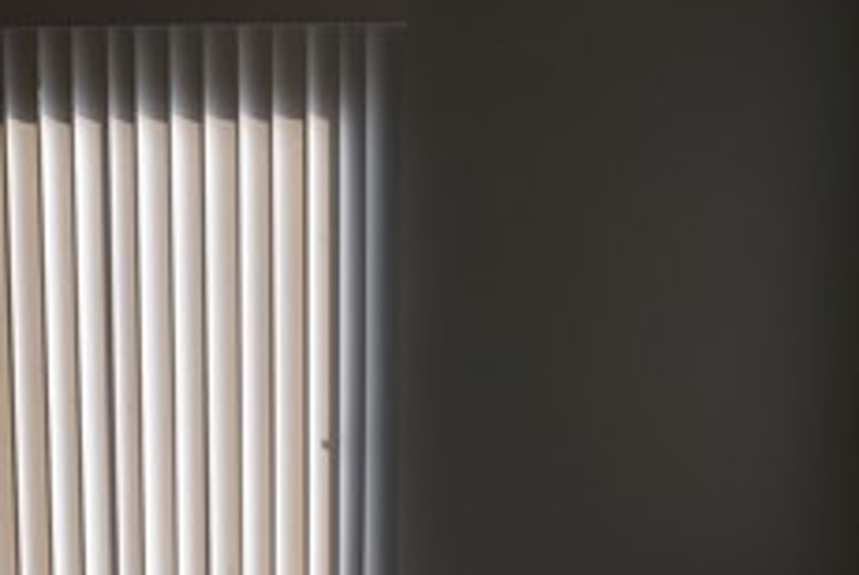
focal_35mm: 75
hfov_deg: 25.9
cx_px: 49
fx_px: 1792
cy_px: 752
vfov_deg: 17.1
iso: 110
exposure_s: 1/250
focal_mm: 18
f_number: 8
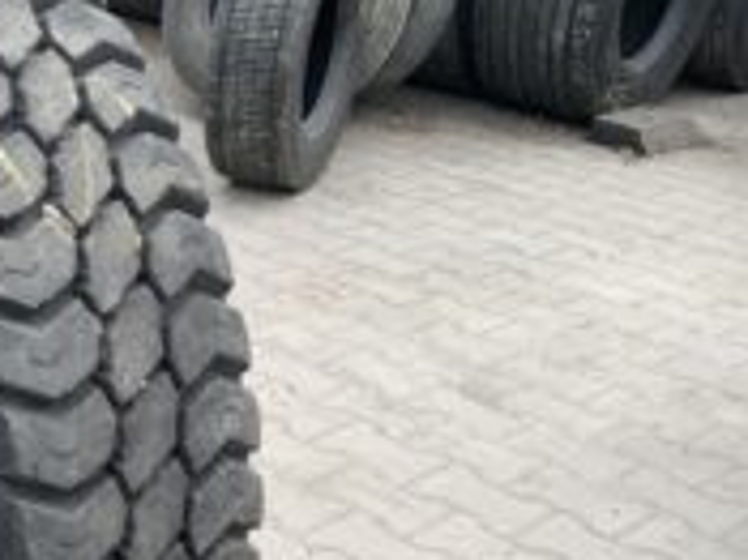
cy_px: 378
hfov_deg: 27.4
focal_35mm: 64
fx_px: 1382
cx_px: -103
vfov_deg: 22.8
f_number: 1.8
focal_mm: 4.25
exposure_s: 1/399
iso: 25
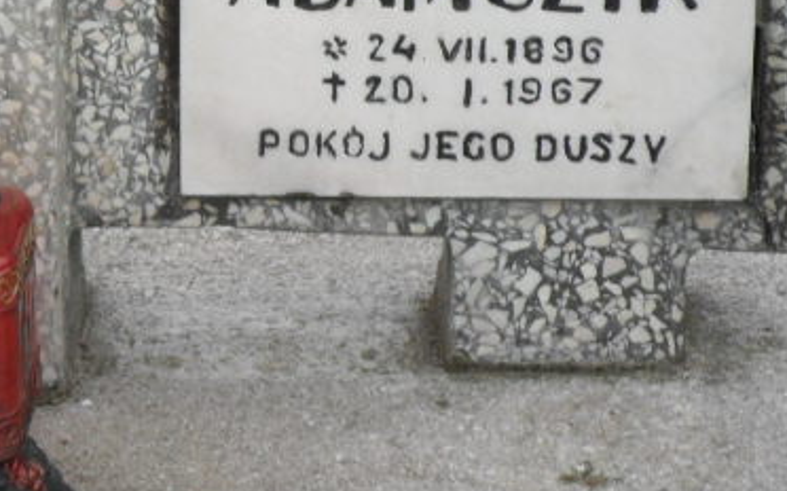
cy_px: -129
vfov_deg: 5.2
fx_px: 5380
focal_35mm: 251
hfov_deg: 8.3
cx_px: 133
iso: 100
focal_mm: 15.4
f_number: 4.3
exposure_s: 1/90
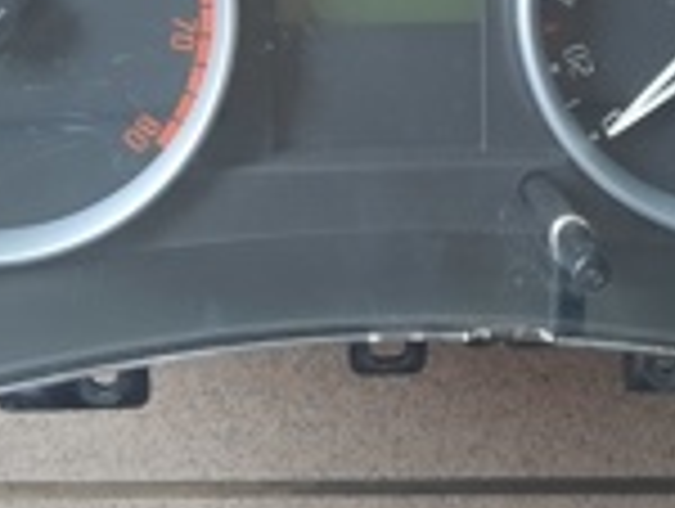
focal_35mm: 70
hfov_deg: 27.7
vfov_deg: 20.2
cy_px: -29
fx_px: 1367
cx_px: 369
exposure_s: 1/33
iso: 320
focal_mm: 4.6
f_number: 2
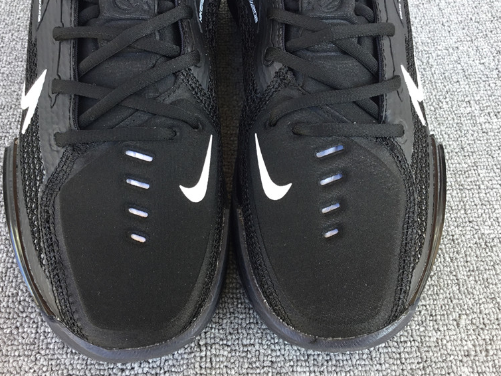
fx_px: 536
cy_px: 168
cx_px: 237
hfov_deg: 50.1
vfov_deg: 38.6
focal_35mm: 37
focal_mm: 3.3
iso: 25
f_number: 2.4
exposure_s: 1/50
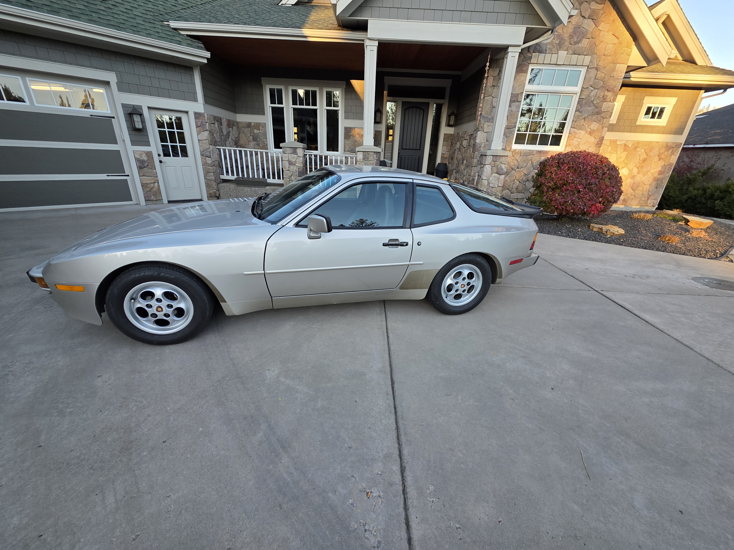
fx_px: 276
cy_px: 275
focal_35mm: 13
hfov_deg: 106.2
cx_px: 367
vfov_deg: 89.9
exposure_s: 1/120
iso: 40
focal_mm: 2.2
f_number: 1.9
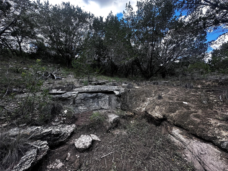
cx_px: 114
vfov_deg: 85.7
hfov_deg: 102.1
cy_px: 86
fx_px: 92
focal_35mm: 14
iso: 40
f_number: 2.2
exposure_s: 1/270
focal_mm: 2.22
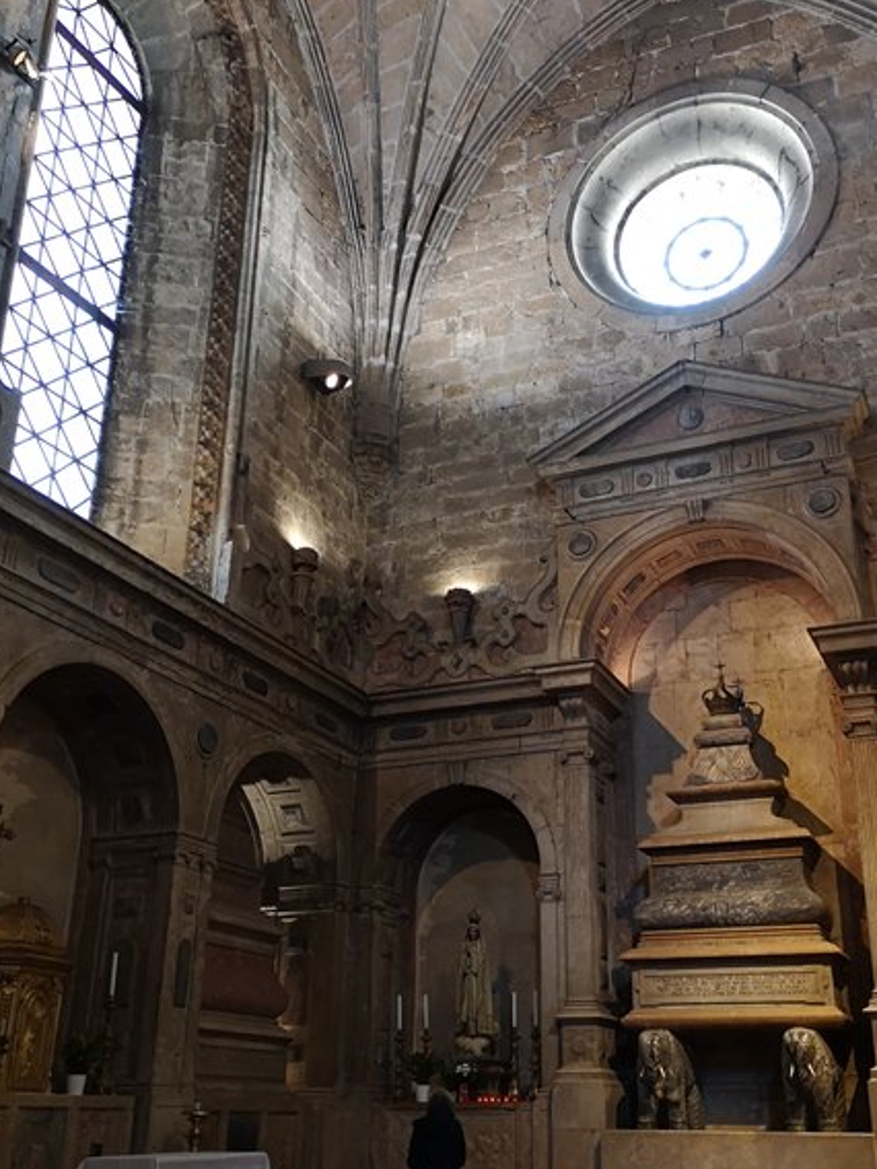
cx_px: 490
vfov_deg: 48.9
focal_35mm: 38
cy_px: 632
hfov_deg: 37.7
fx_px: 1284
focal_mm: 3.95
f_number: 1.8
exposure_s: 1/33.3
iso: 400
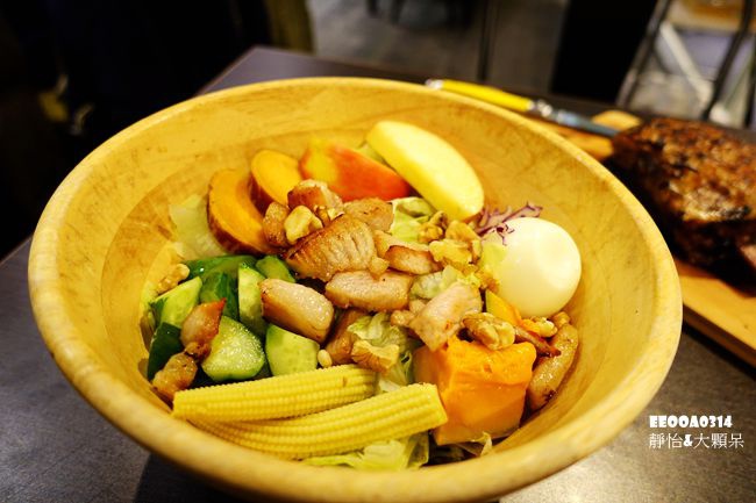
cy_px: 252
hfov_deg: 71.5
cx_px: 378
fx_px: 525
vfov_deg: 51.3
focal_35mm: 25
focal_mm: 9.26
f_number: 2
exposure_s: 1/30
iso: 500
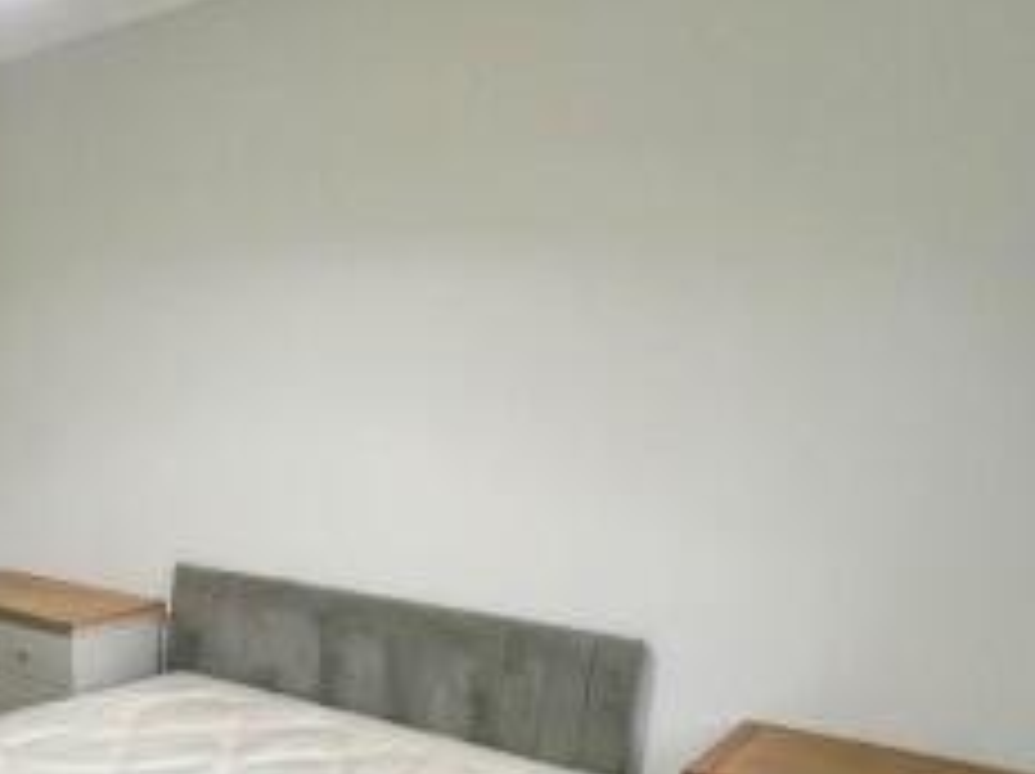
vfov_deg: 39.9
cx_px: 119
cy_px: 686
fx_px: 986
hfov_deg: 49.8
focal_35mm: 33
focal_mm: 1.57
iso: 200
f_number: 1.8
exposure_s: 1/50
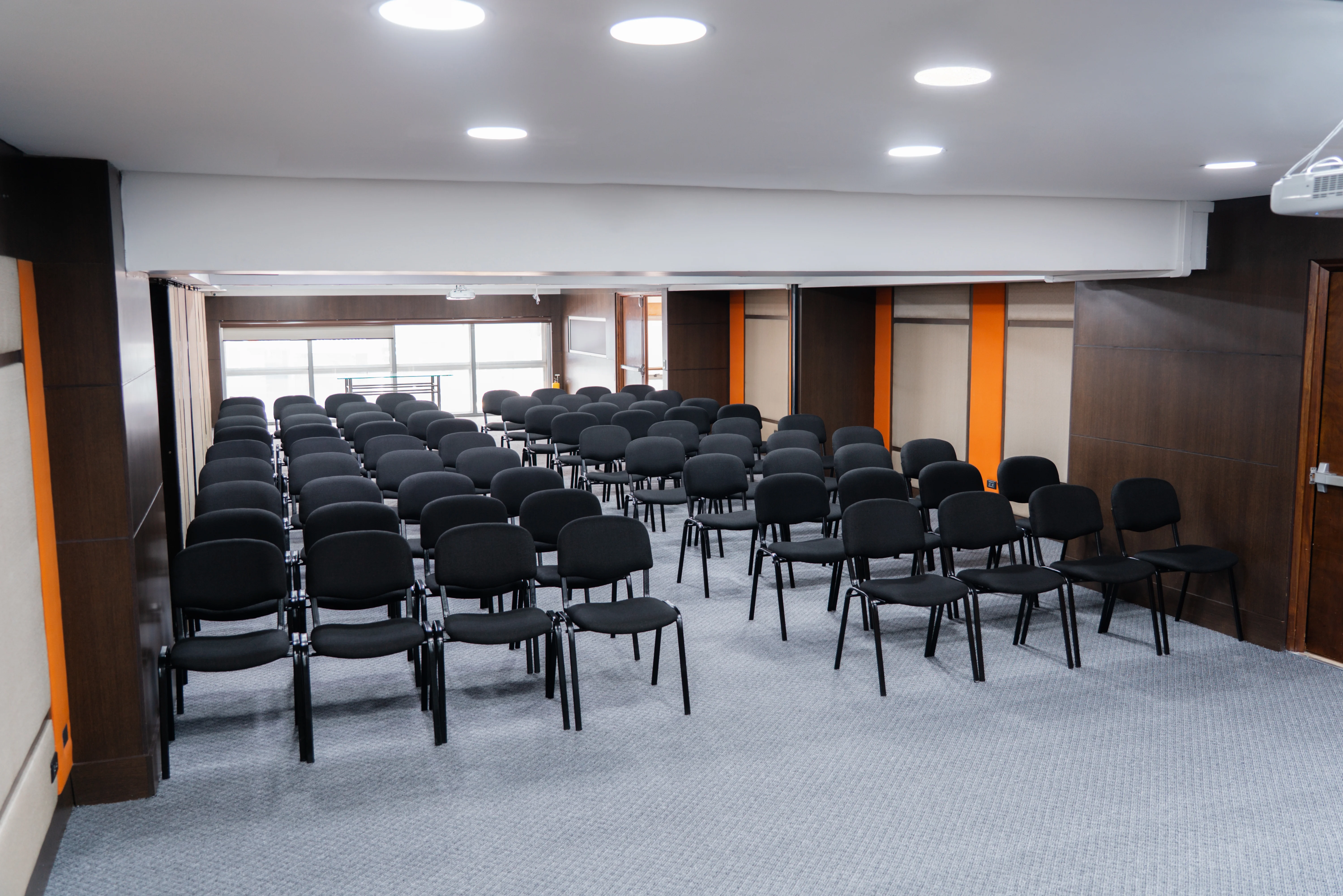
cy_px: 448
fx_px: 1082
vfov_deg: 45.0
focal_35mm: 29
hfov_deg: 63.7
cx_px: 672
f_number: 4
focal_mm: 29
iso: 500
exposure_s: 1/10
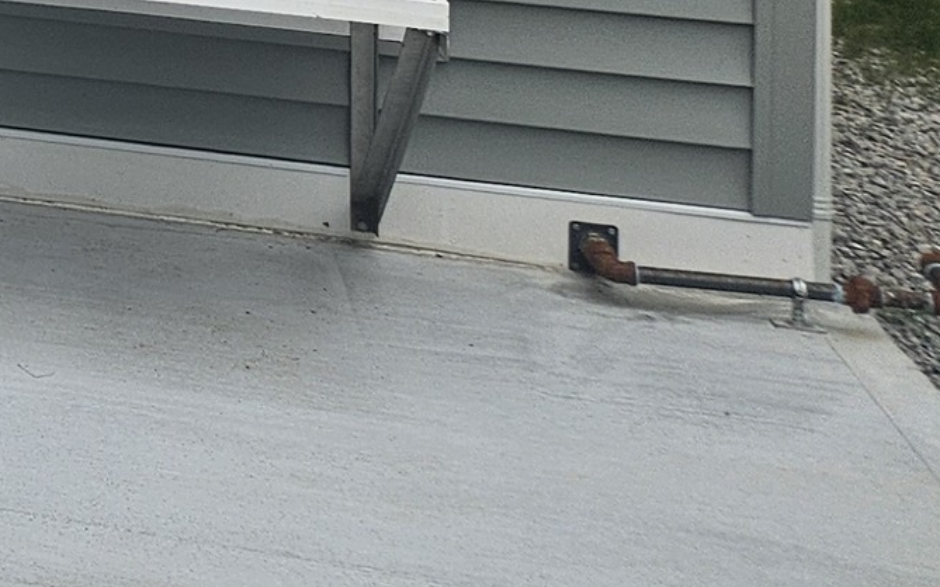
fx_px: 2869
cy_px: -674
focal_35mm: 112
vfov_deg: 10.5
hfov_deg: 14.5
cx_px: -1086
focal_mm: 5.4
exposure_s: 1/1022
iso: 25
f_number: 1.8
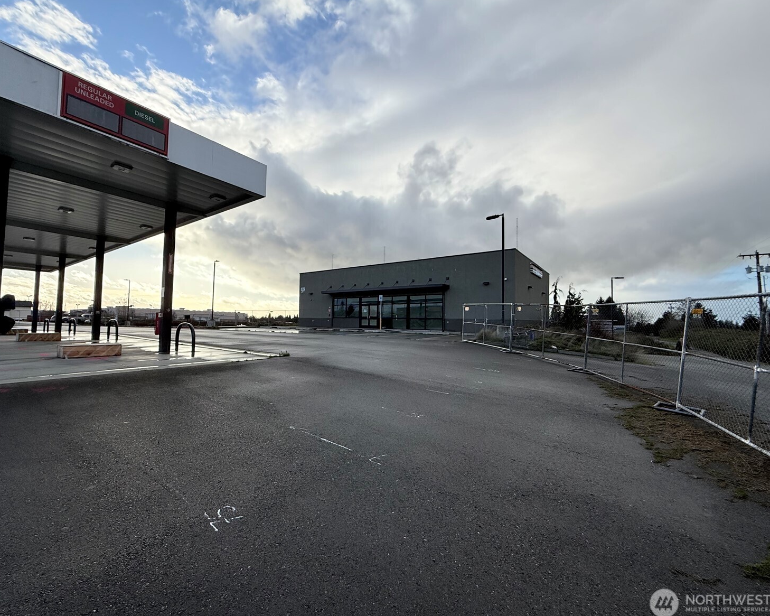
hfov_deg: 96.7
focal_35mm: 15
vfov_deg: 84.0
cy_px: 307
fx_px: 342
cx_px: 364
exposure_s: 1/2506
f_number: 2.2
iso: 80
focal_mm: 2.22
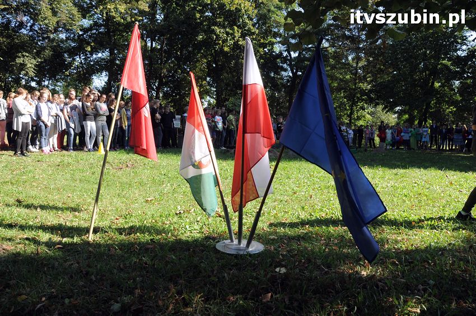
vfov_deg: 47.8
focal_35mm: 27
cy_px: 158
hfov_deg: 67.4
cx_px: 238
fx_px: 357
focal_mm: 18
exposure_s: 1/200
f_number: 10
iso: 400
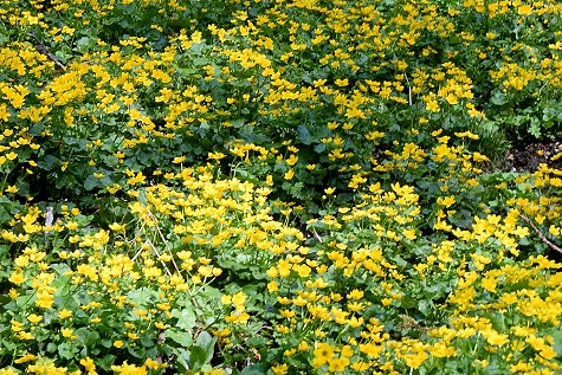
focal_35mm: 209
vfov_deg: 6.6
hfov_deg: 9.8
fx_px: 3264
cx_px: 329
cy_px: 243
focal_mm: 46
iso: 400
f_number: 7.1
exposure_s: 1/200
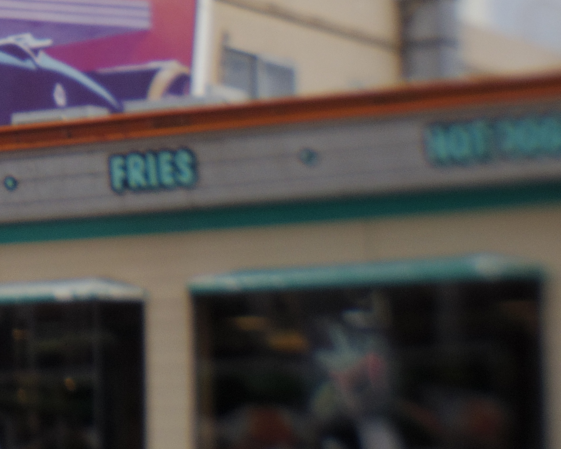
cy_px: -95
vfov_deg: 10.4
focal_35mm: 146
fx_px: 2424
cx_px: -131
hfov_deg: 12.8
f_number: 9
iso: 200
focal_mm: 11.5
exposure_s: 1/250
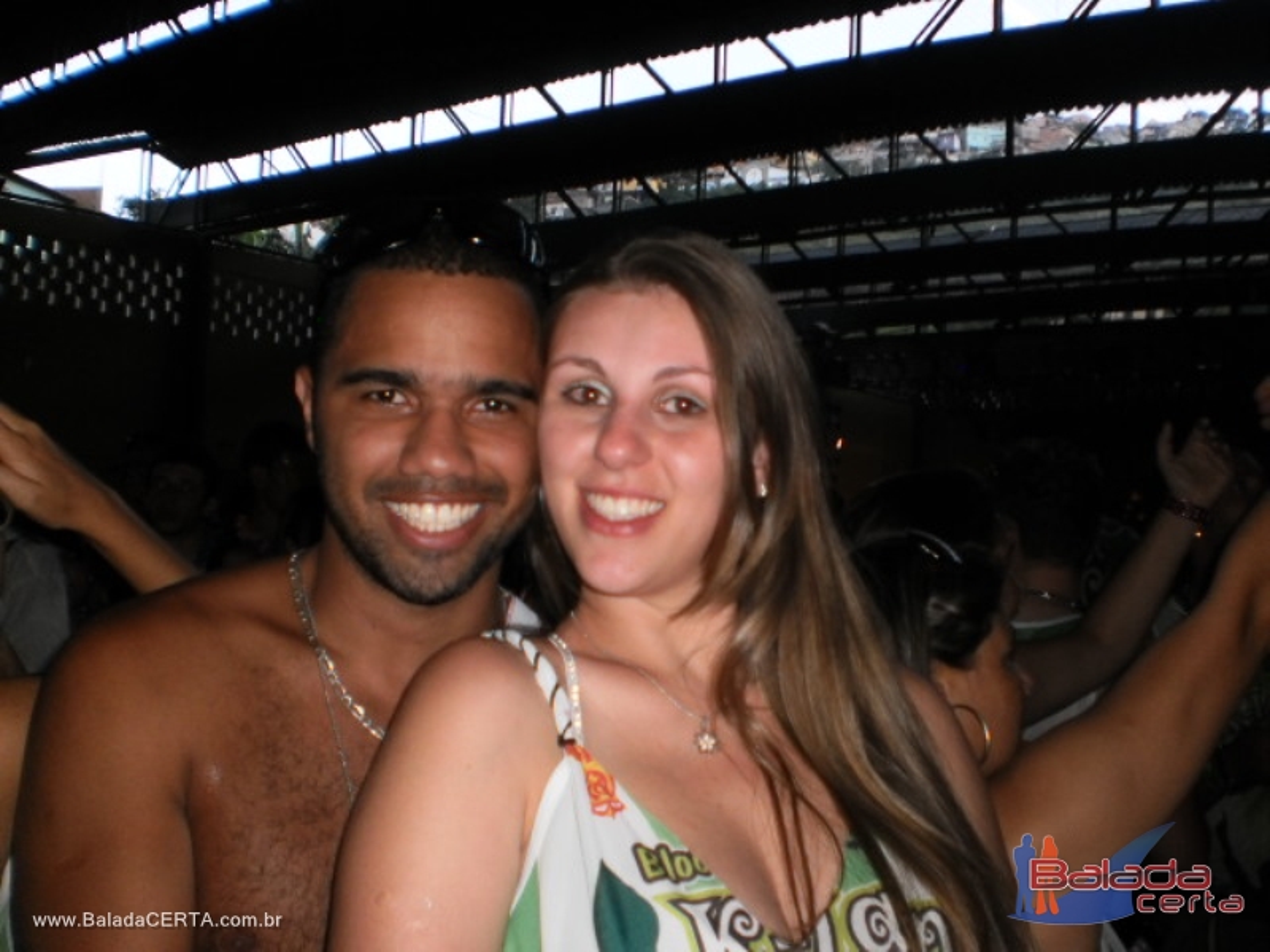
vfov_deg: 39.7
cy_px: 476
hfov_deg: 51.4
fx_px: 1321
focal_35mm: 36
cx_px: 635
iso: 125
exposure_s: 1/30
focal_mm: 6.3
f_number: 3.1
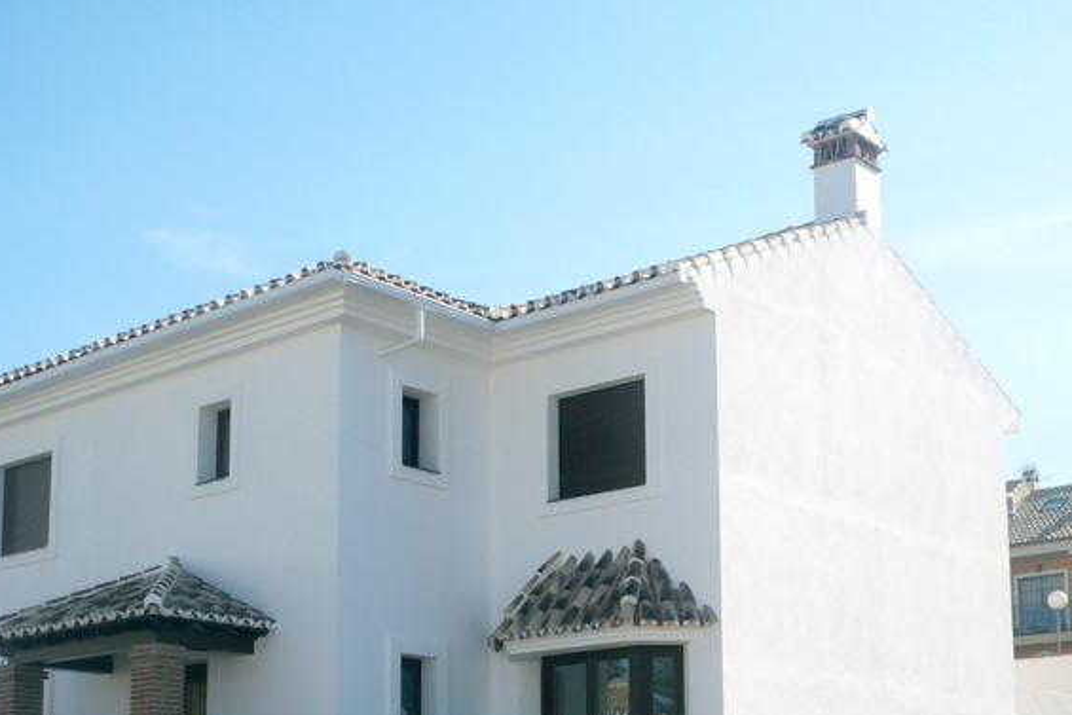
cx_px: 529
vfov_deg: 22.9
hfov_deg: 34.5
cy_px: 610
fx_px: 1727
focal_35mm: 58
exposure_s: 1/160
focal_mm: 5.8
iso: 100
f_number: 8
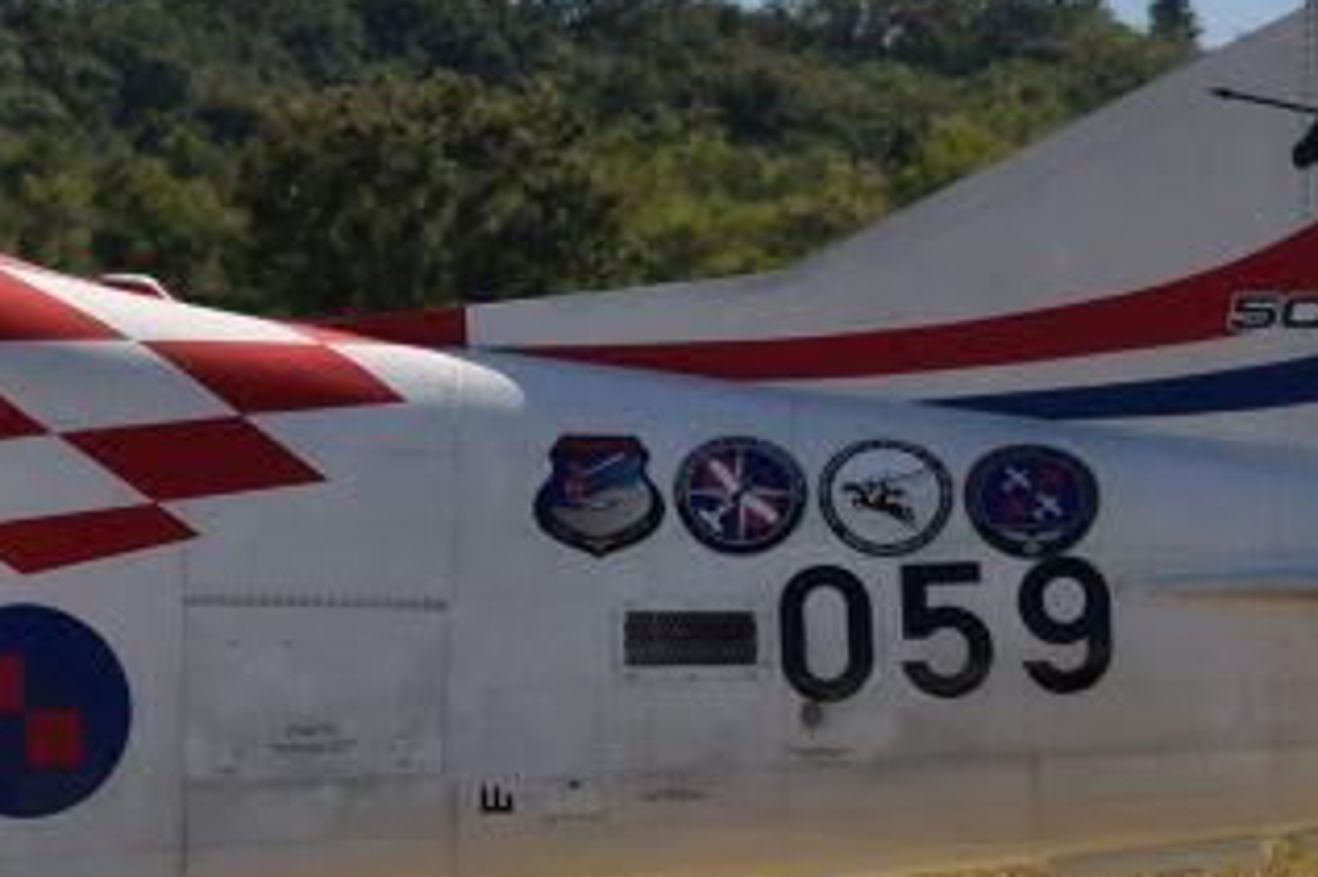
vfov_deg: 1.8
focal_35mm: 757
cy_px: -2
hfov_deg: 2.7
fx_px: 27699
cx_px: -773
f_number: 6.3
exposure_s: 1/640
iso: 100
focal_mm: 100
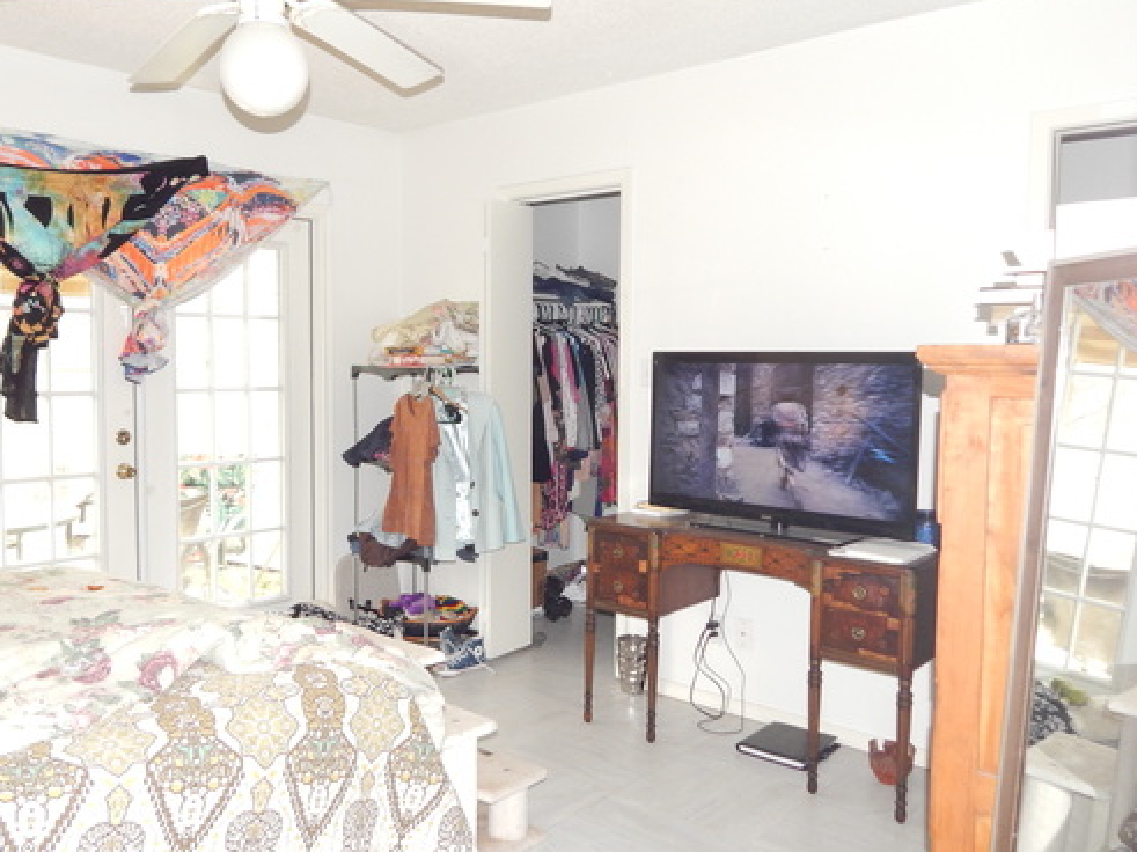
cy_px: 417
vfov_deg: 46.8
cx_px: 463
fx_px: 985
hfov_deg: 59.6
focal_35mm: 30
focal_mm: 4
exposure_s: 1/30
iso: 250
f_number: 3
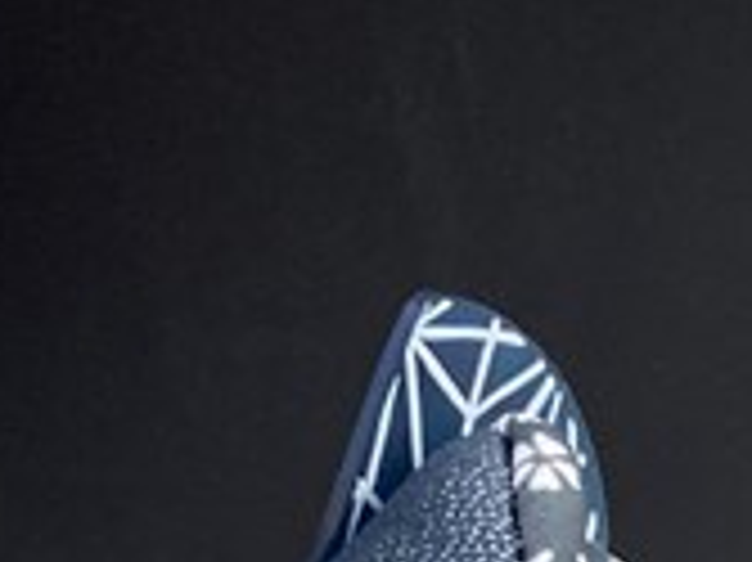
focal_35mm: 156
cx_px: 1247
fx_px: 3387
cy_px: 1610
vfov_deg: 8.2
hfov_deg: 11.9
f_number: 1.8
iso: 50
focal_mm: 4.25
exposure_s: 1/100
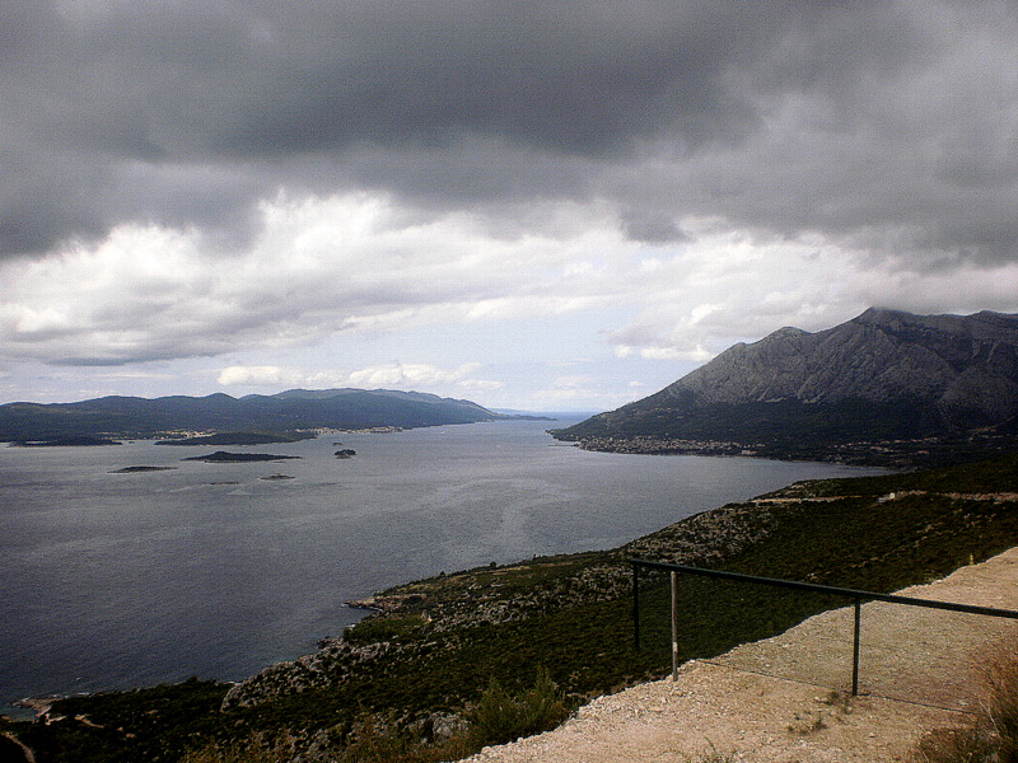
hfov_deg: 49.0
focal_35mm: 38
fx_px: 1118
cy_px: 382
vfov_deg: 37.7
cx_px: 509
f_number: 4.6
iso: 100
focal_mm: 6.3
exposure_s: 1/1000
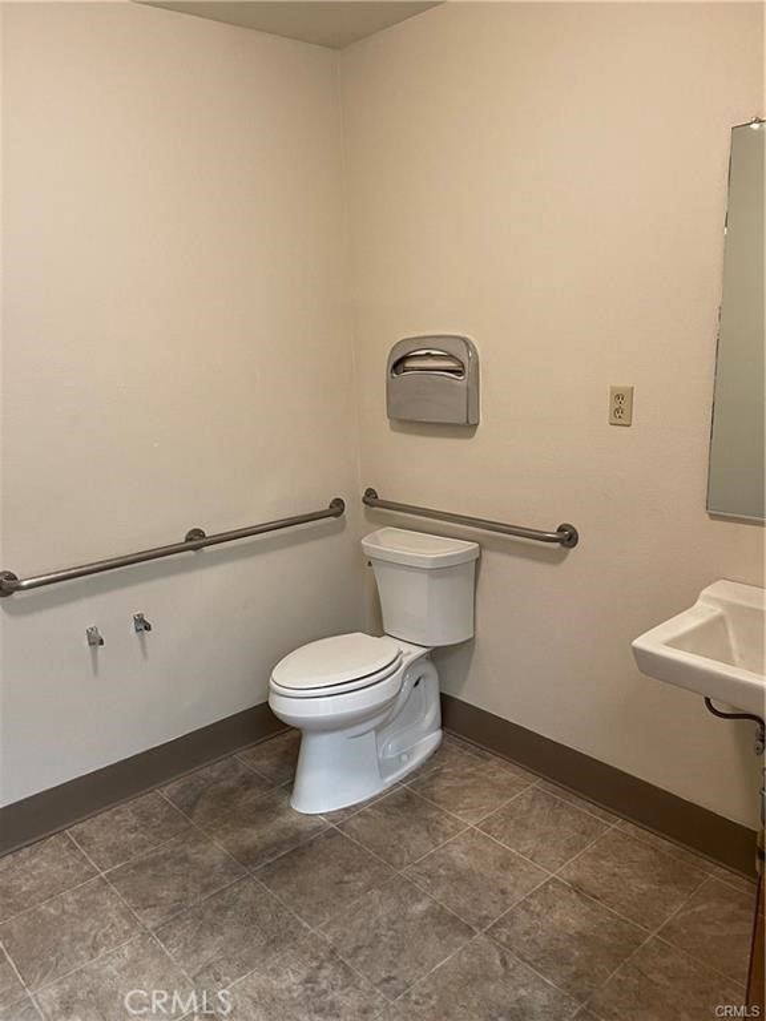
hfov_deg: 53.1
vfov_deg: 67.3
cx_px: 383
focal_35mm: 26
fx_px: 767
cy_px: 510
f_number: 1.6
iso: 320
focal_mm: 5.1
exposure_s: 1/60
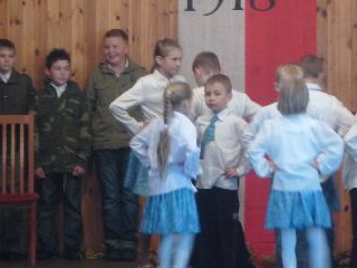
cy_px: 84
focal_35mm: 195
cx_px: 259
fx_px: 2011
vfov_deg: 7.6
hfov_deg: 10.1
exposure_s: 1/8
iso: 400
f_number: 5.8
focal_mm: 18.6
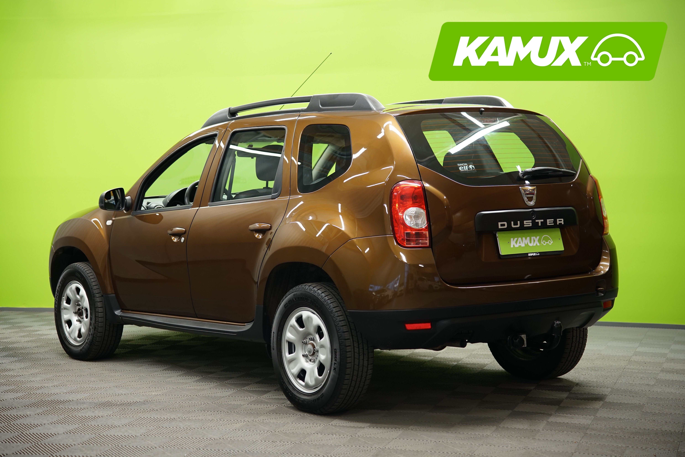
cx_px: 342
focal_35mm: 67
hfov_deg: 30.1
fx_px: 1275
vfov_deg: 20.3
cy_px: 228
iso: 500
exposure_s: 1/30
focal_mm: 67
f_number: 2.8
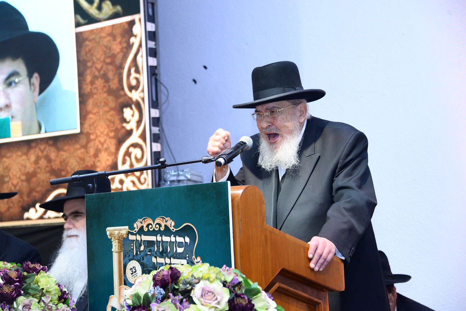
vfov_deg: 16.1
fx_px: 1100
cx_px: 233
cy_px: 156
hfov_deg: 23.9
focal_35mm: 85
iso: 1250
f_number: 5.6
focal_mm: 85
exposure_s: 1/80
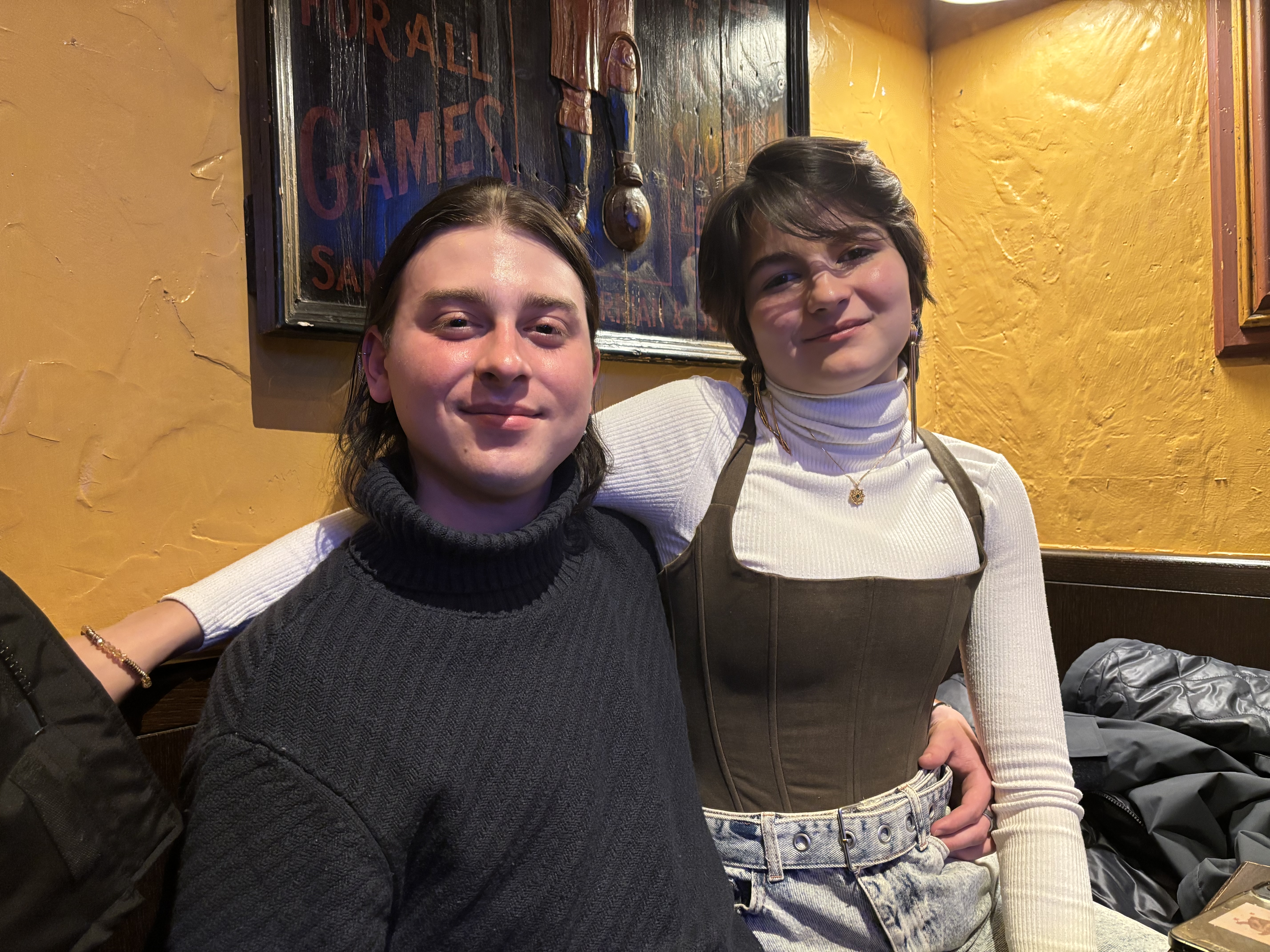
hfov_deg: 67.3
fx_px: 954
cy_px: 476
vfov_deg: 53.1
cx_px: 635
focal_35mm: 26
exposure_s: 1/25
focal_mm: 5.96
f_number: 1.6
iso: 500
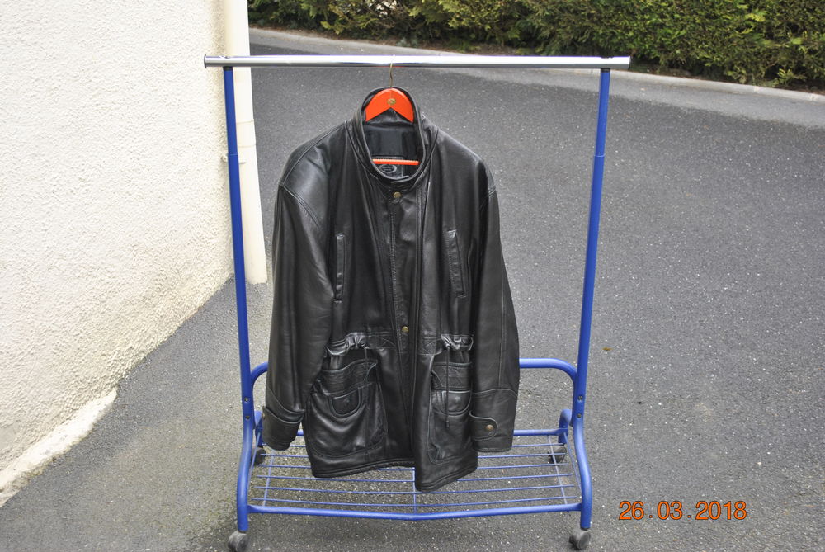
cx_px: 412
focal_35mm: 48
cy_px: 276
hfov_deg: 41.1
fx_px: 1101
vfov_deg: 28.1
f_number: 4.8
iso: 200
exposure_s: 1/100
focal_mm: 32
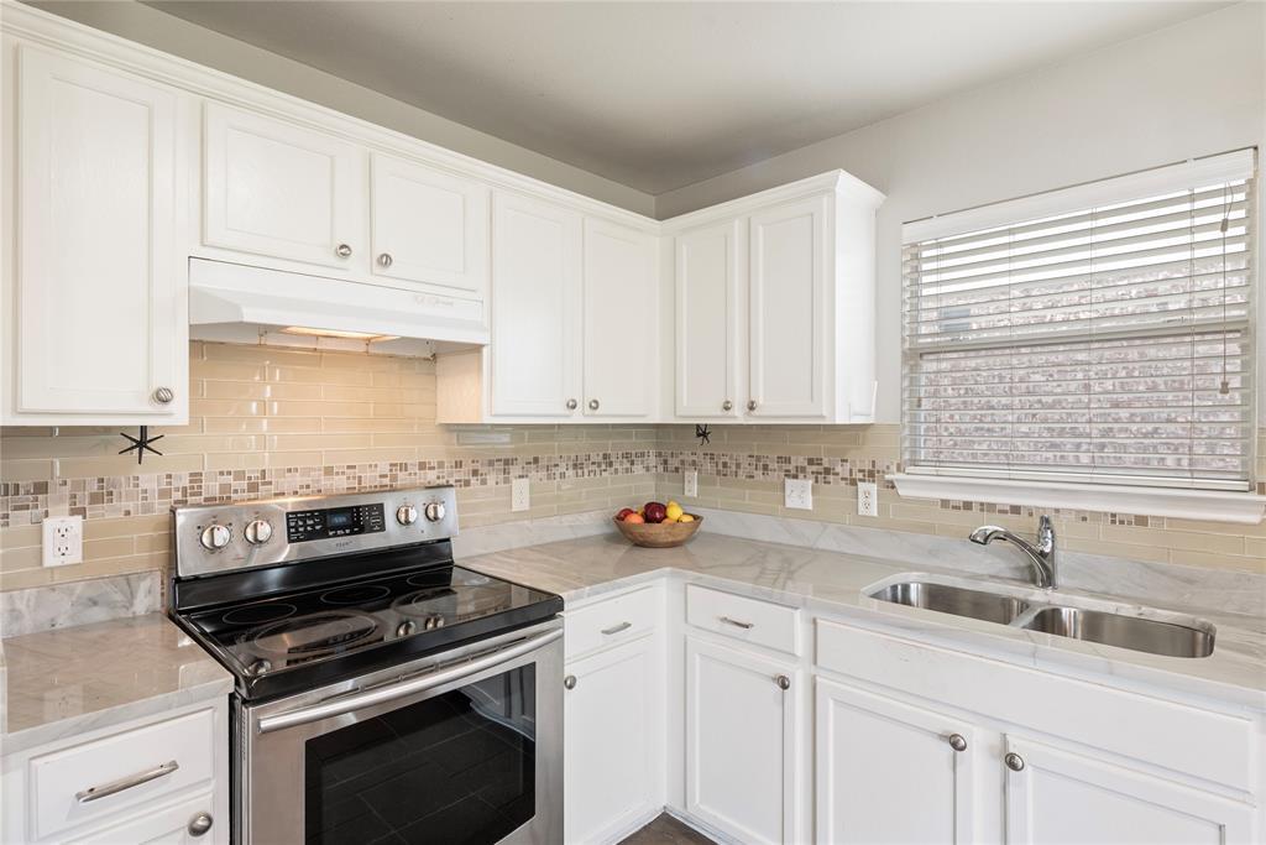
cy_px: 422
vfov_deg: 64.6
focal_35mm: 19
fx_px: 668
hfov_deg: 86.9
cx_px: 633
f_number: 8
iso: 400
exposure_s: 1/4
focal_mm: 19
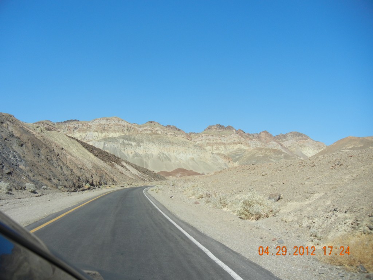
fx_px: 323
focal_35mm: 30
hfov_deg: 60.0
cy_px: 140
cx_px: 186
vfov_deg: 46.8
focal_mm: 5.4
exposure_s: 1/539
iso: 160
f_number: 7
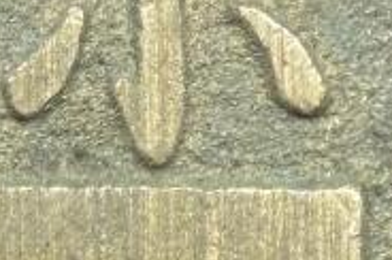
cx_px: 21
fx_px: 2881
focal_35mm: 265
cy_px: 411
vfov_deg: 5.1
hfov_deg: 7.8
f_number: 2.2
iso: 40
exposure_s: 1/135
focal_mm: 2.22
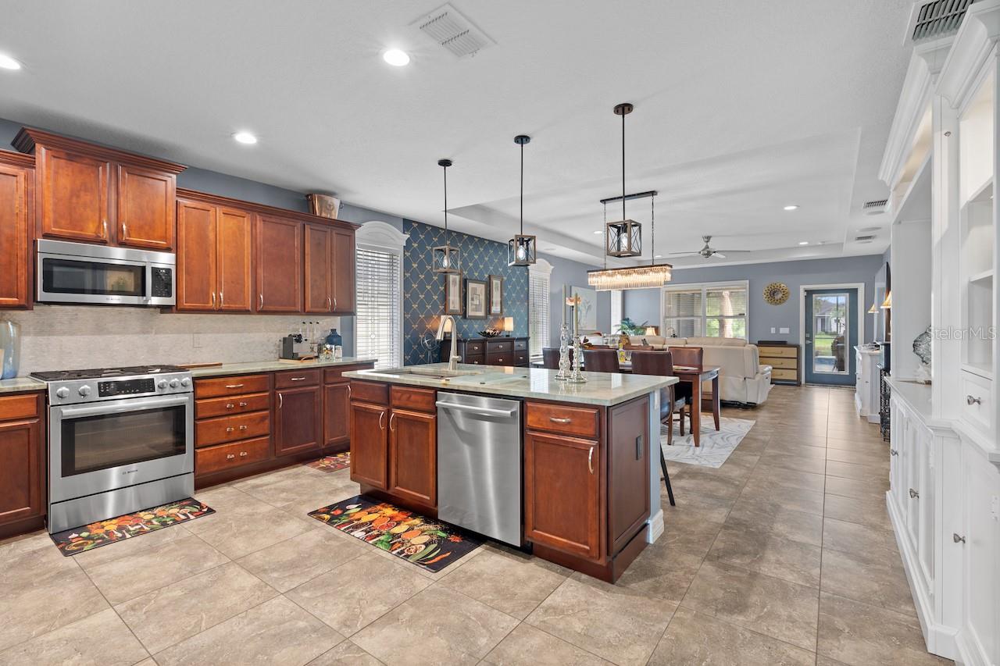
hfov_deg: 96.7
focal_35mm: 16
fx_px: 444
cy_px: 333
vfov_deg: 73.7
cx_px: 500
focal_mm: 16
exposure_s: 3.2
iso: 250
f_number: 9
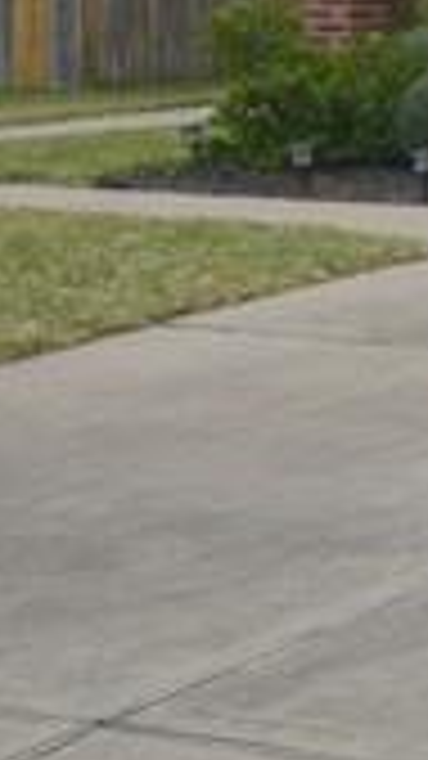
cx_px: 861
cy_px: -67
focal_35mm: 149
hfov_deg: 7.8
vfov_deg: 14.1
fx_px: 3008
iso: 100
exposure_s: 1/160
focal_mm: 20
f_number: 6.3
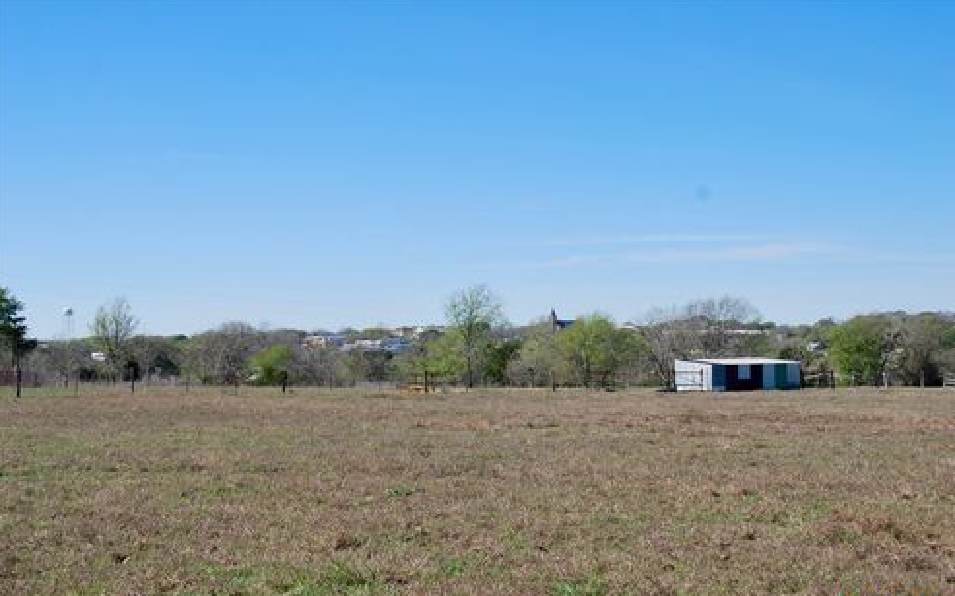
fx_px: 1457
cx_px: 478
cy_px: 316
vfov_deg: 23.1
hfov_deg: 36.3
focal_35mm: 56
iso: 100
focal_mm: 36
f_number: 8
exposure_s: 1/250
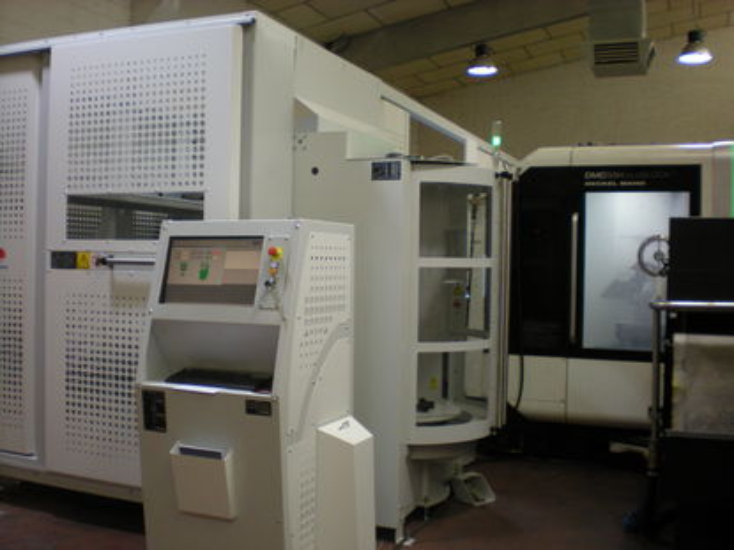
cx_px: 367
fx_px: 806
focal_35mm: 38
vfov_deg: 37.7
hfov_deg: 49.0
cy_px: 275
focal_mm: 6.3
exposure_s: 1/44
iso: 200
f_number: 3.1
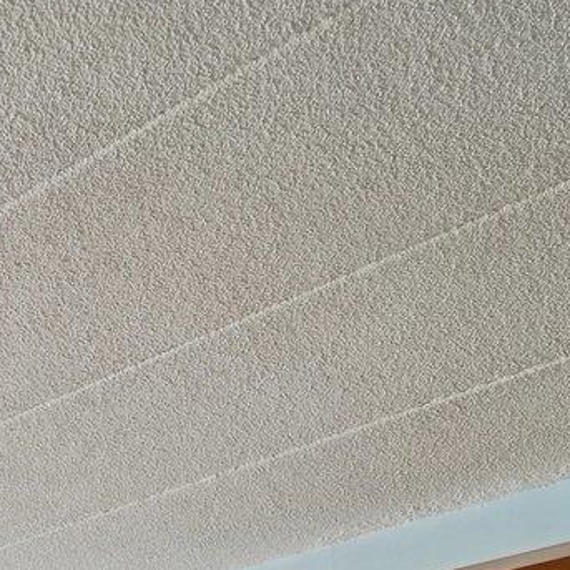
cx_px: -331
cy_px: 1069
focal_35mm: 71
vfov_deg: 18.3
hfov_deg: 20.2
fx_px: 1323
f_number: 8
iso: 400
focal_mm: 14
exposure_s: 1/40
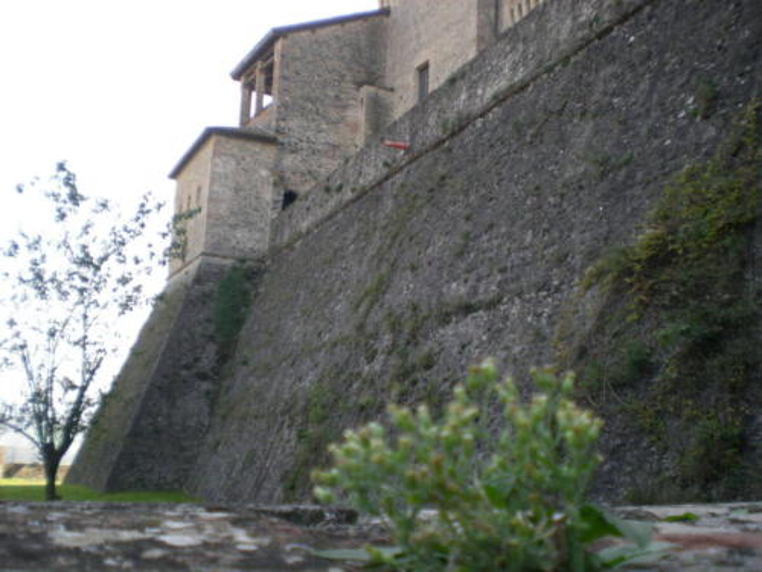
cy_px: 286
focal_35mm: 38
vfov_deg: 37.7
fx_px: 836
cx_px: 381
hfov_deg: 49.0
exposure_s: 1/149
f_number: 3.1
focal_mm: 6.3
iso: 50
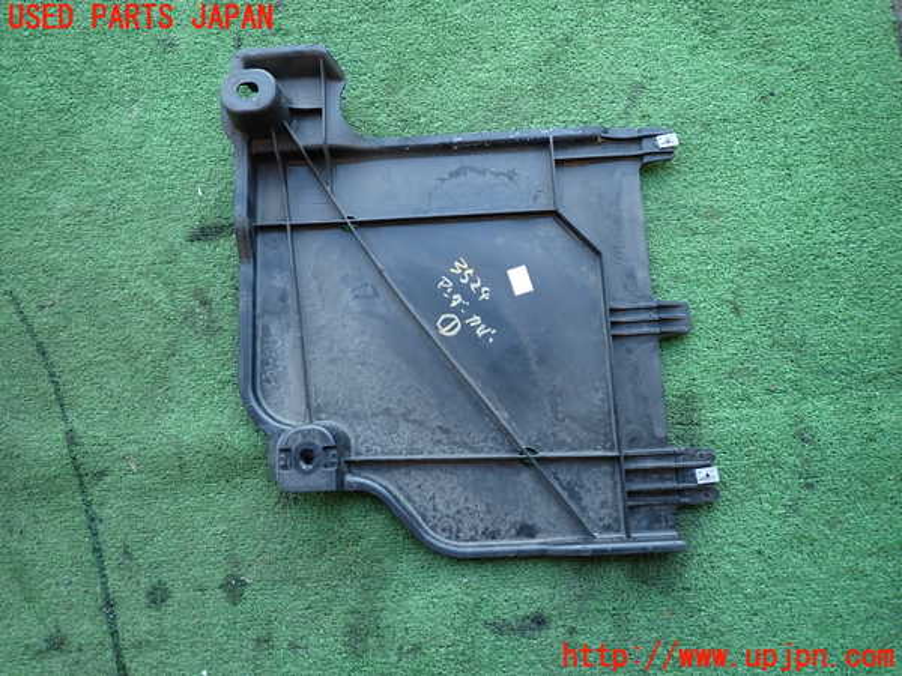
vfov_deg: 54.9
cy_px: 338
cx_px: 451
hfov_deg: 69.4
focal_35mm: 25
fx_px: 651
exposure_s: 1/125
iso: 160
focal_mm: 4.5
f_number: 2
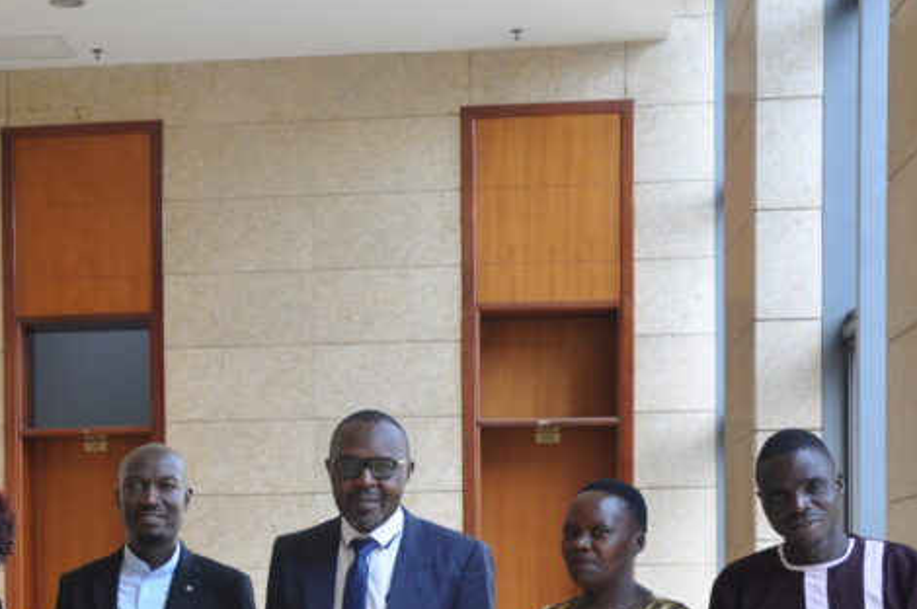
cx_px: 109
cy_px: 627
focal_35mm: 85
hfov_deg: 23.4
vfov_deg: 15.7
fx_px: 2162
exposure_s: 1/25
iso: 200
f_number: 5
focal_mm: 26
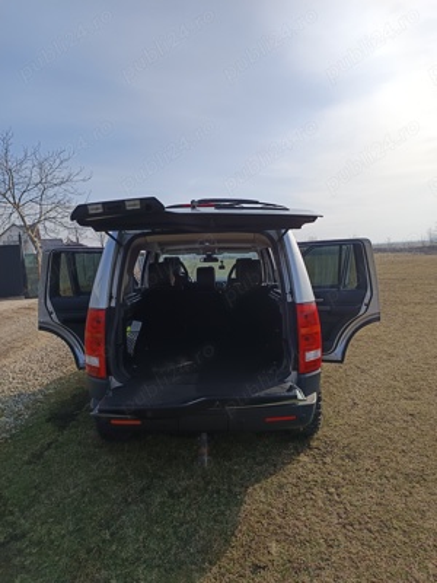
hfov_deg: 56.8
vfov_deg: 71.6
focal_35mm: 24
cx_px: 218
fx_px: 404
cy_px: 292
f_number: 1.7
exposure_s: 1/684
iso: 51
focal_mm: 5.31
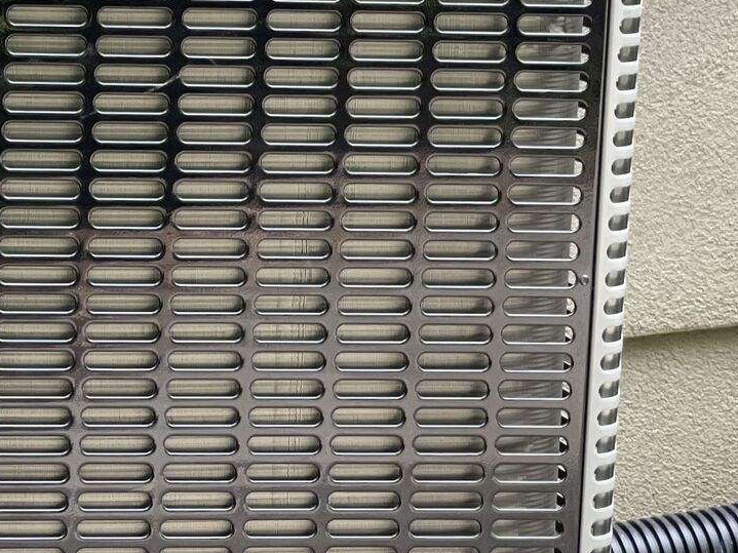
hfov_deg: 11.0
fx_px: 3794
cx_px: -63
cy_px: 159
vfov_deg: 8.3
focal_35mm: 178
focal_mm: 7.5
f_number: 2.2
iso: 100
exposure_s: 1/121
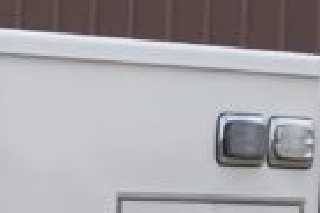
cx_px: -633
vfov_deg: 6.8
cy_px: 404
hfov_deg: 8.7
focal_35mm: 196
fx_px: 1742
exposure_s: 1/1202
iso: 25
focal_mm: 4.15
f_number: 2.2
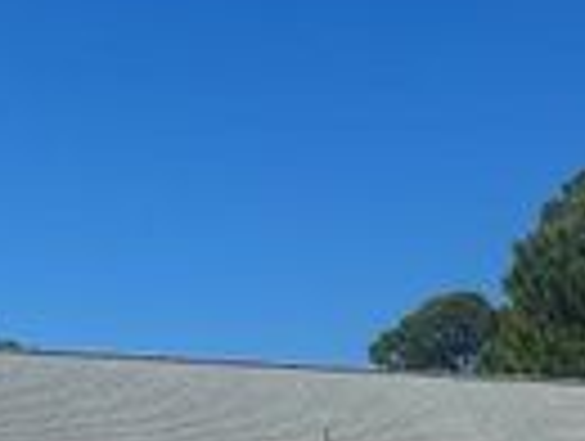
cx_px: 522
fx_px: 1693
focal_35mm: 100
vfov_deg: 13.7
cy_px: 722
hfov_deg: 19.3
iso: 50
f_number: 1.5
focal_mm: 5.7
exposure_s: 1/9434
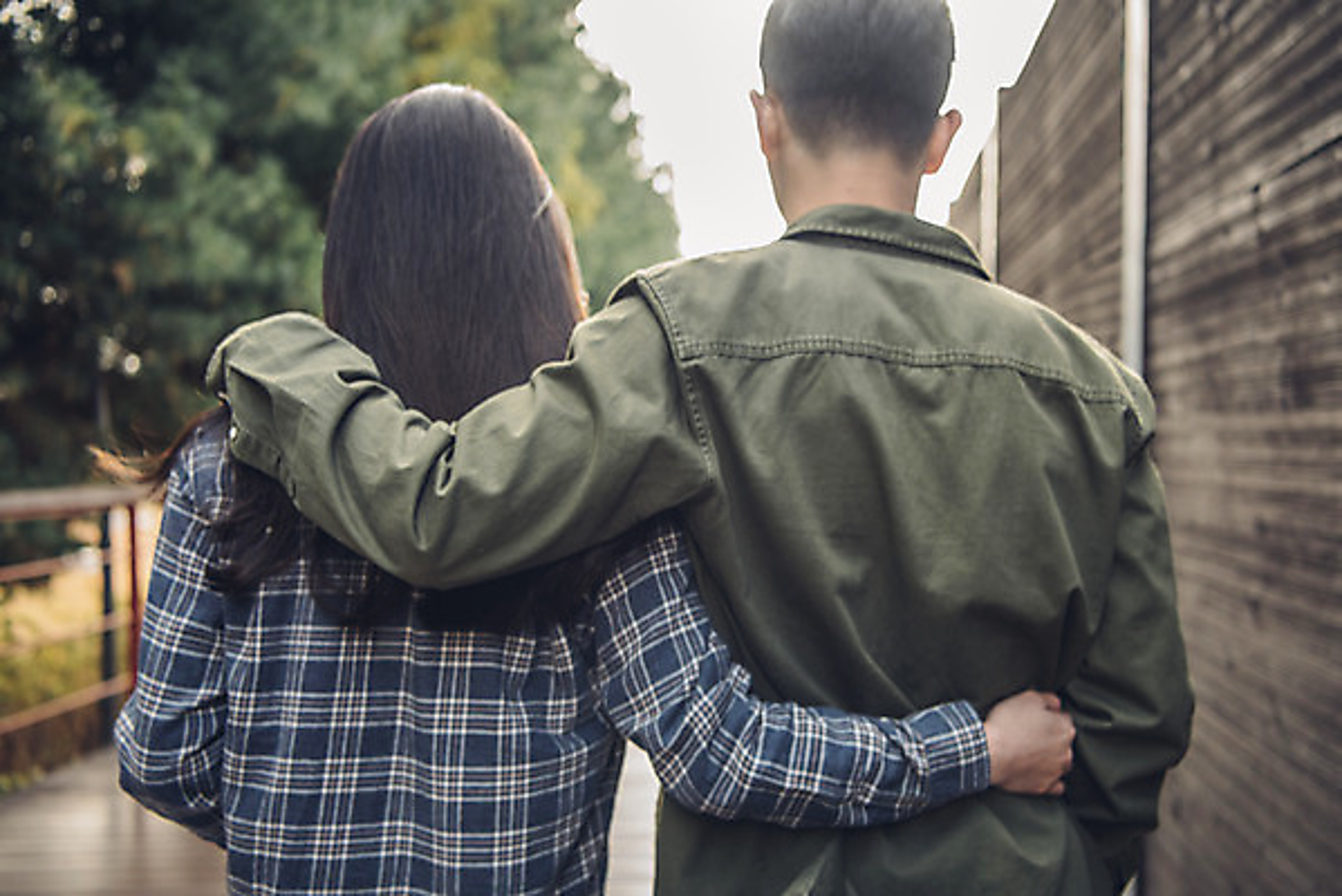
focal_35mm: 38
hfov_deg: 50.7
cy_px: 448
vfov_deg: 35.1
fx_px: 1417
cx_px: 671
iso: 250
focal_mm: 38
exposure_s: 1/160
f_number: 2.8
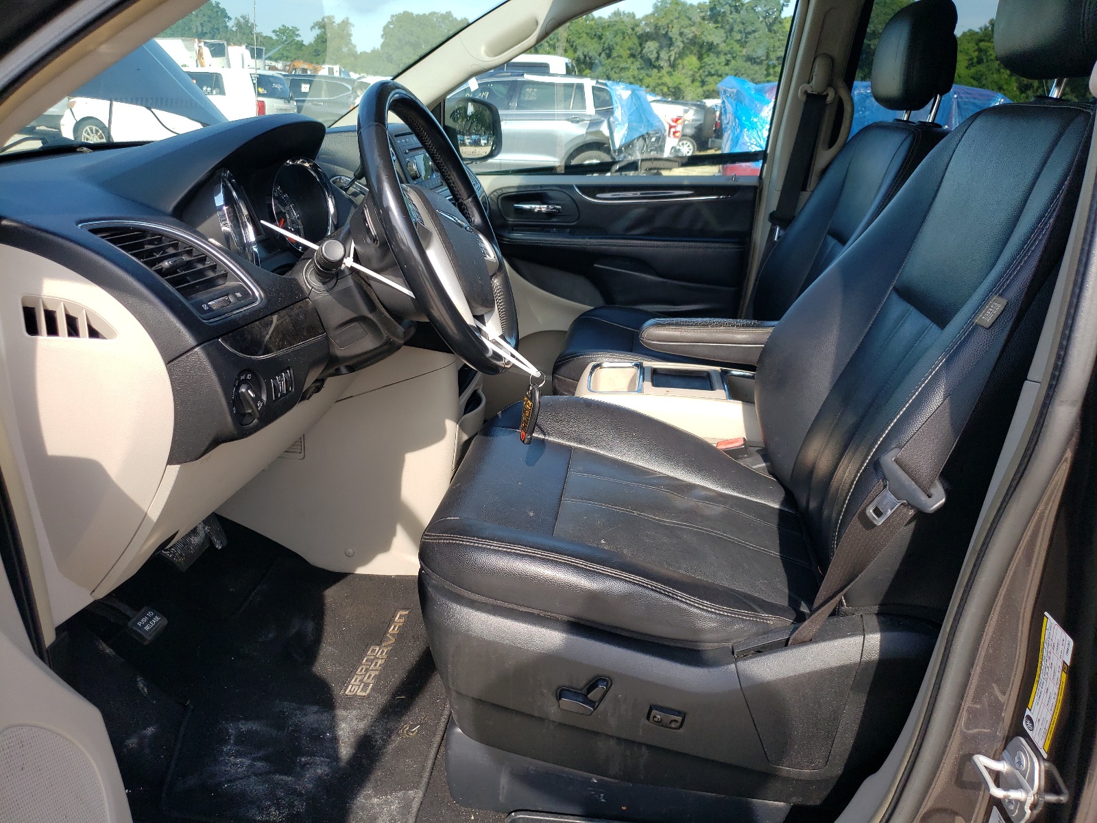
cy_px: 412
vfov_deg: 53.1
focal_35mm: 26
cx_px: 548
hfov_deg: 67.3
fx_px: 824
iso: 50
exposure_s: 1/769
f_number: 1.5
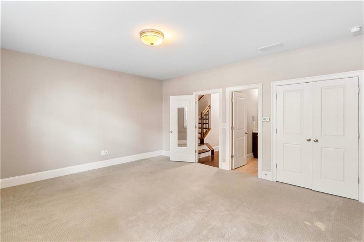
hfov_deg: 96.8
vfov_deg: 73.7
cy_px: 121
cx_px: 182
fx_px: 162
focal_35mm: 16
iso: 2500
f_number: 8
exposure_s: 1/30
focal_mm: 16
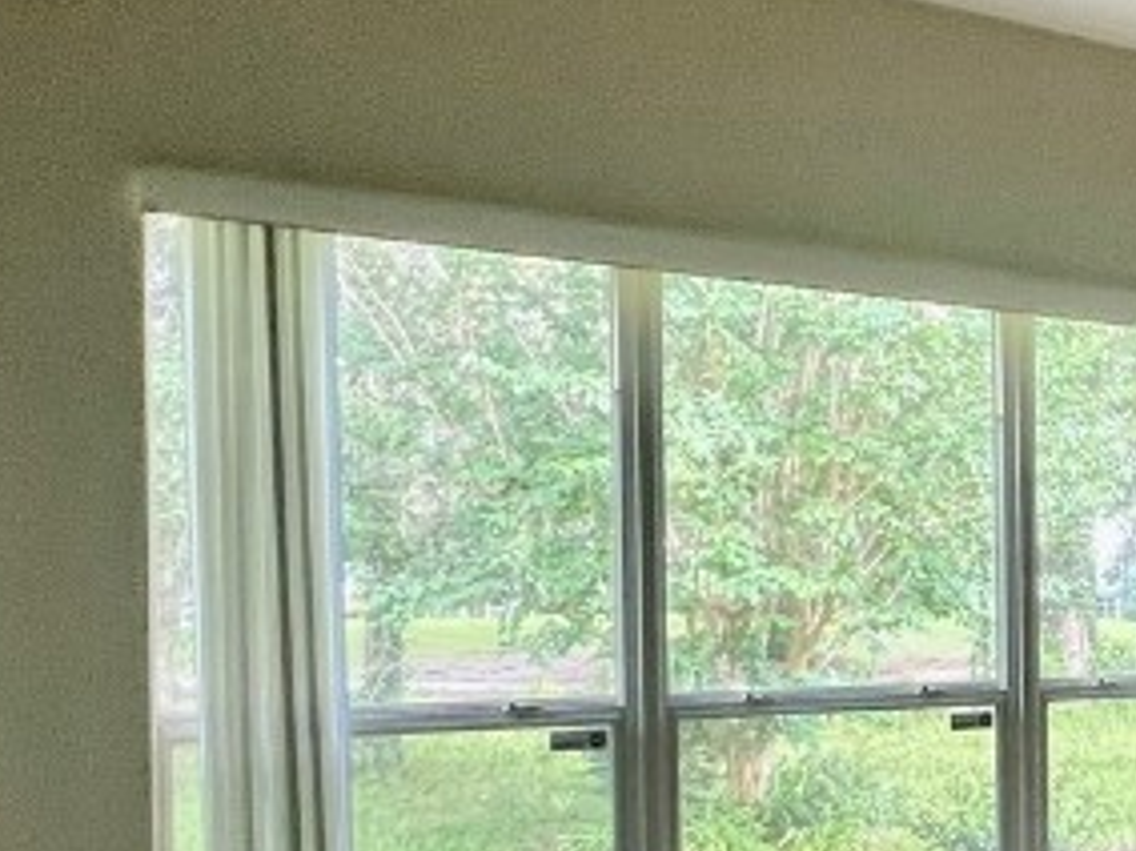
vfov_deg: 30.4
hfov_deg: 34.2
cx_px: 1289
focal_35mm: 47
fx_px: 1542
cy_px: 630
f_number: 1.8
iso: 200
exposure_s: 1/99
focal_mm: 1.57
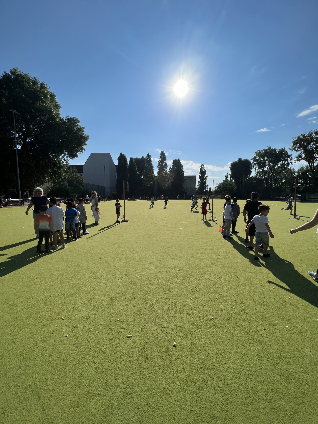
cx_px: 159
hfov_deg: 89.9
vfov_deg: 106.2
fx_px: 159
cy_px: 212
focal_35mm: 13
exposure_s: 1/4386
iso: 40
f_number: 1.8
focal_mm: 1.57
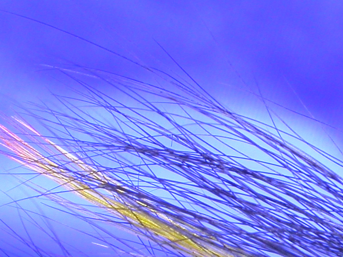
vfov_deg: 6.0
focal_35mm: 246
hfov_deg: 8.0
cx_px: 423
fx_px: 2438
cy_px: 269
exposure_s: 1/11.3
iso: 100
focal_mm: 17.5
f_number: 8.2
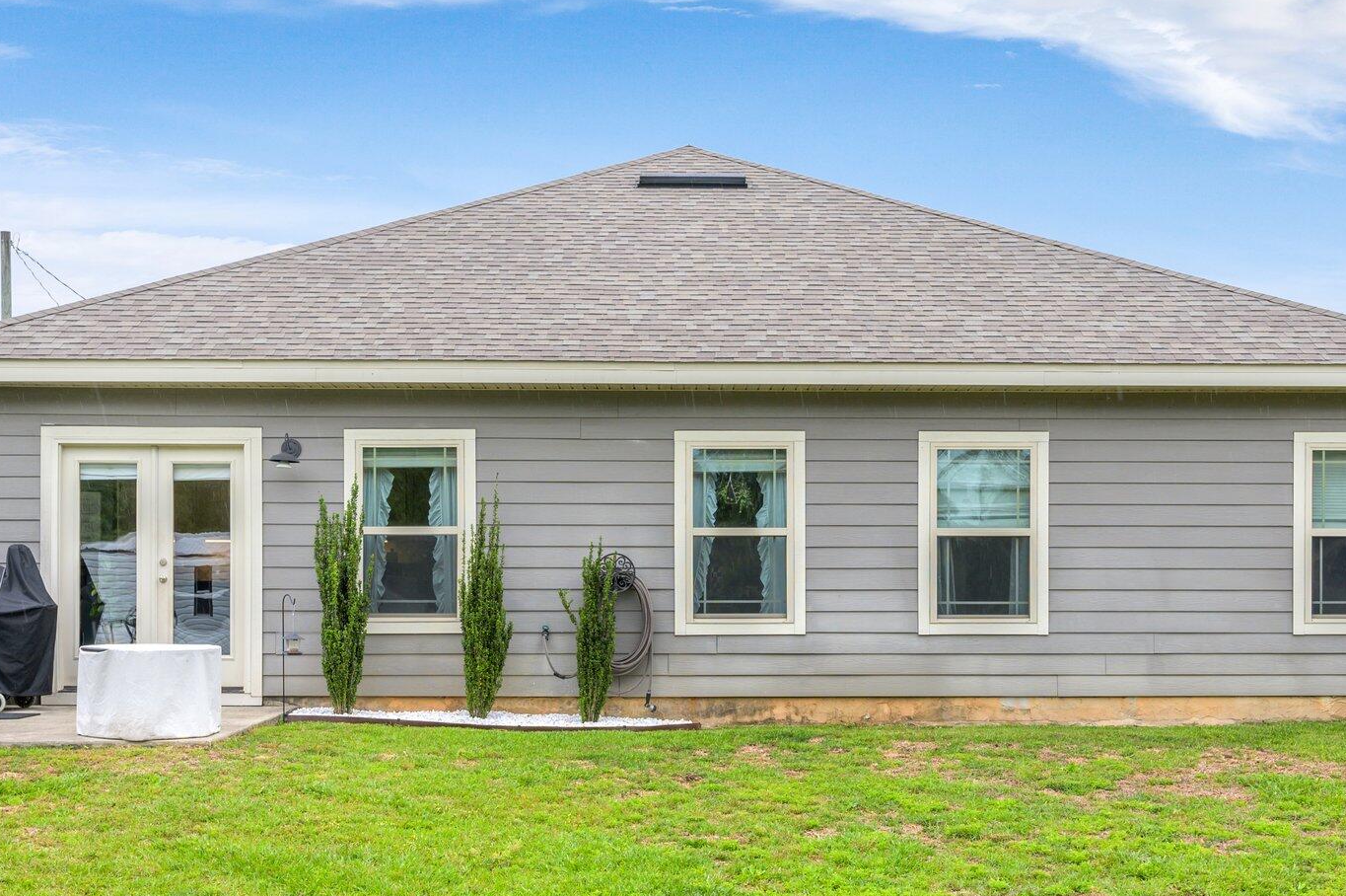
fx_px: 1681
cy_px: 533
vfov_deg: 29.8
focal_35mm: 45
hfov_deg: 43.6
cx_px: 672
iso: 100
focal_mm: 30
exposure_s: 1/125
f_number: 9
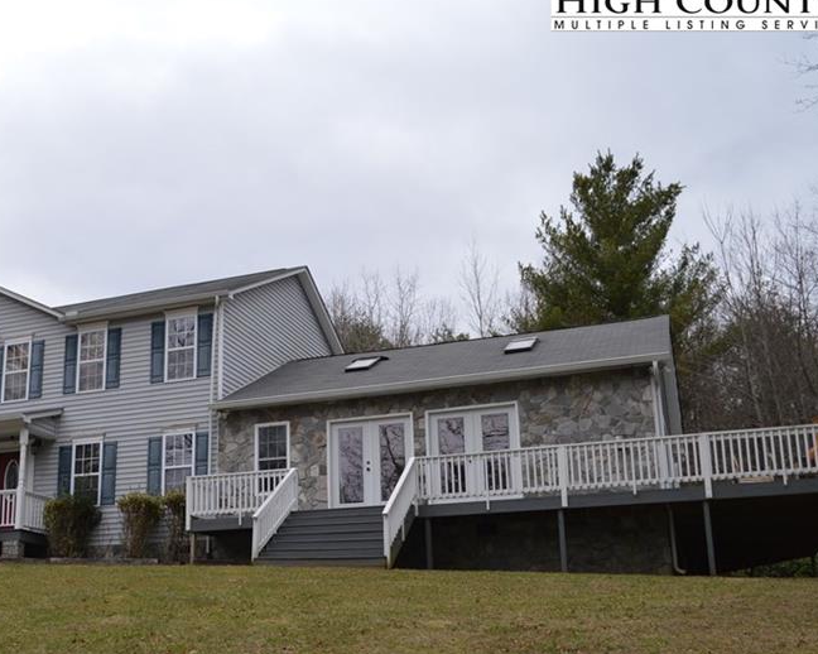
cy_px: 380
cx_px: 227
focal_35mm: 40
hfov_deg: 44.6
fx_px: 968
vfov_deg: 37.2
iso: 100
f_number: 4.5
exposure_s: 1/200
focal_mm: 18
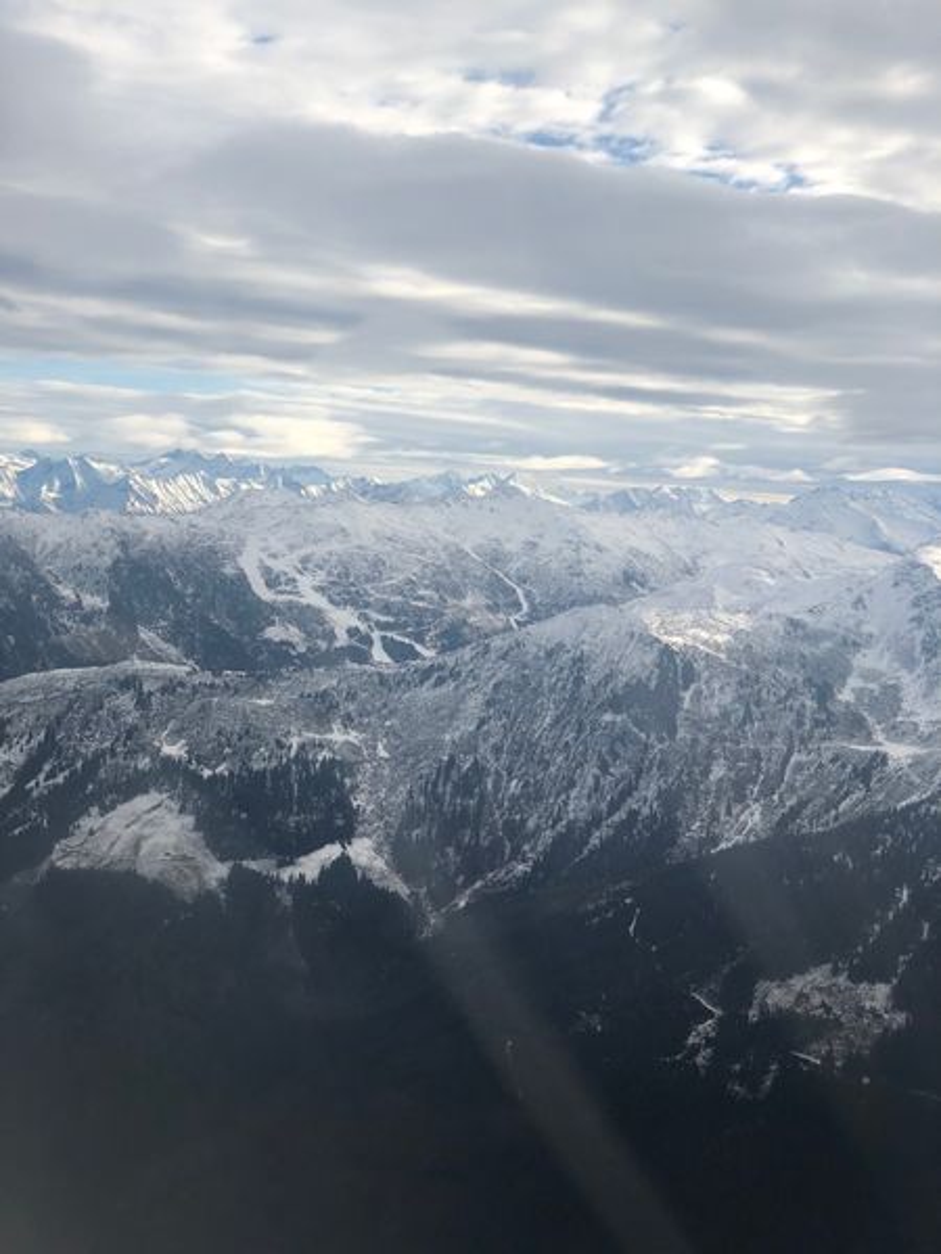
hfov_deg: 28.0
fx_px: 1885
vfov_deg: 36.8
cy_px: 627
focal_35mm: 52
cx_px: 470
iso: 16
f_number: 2.4
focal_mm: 6
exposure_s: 1/952
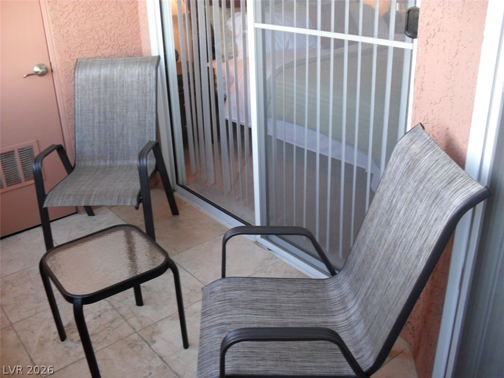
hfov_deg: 52.6
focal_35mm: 35
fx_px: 510
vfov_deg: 40.7
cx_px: 252
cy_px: 189
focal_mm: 6.3
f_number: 3
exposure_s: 1/45
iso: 100
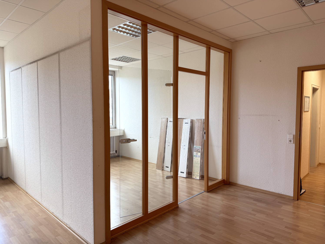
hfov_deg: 71.6
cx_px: 162
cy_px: 122
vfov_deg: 56.8
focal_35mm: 24
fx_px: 225
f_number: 1.8
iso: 100
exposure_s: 1/121
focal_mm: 6.8
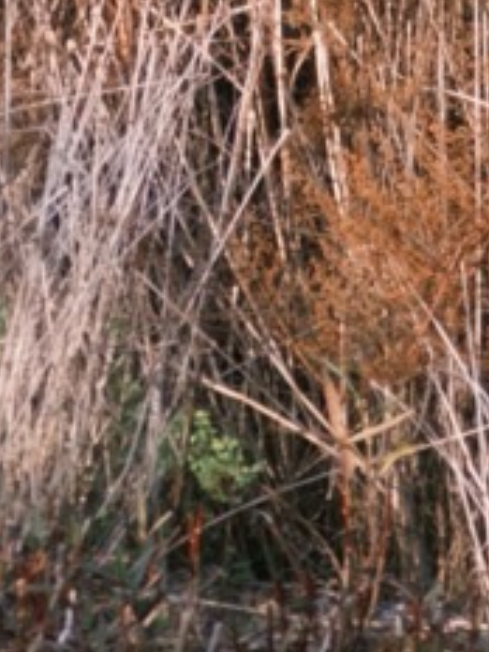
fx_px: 8005
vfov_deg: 4.5
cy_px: -1127
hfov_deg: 3.5
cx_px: 776
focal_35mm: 425
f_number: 2.8
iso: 25
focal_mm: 9
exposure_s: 1/408
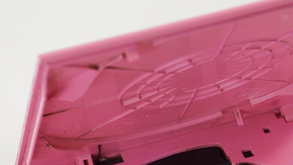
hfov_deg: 12.0
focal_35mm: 179
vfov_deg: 6.7
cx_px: 200
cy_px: 202
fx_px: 1390
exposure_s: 1/80
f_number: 6.3
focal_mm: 50
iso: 1000
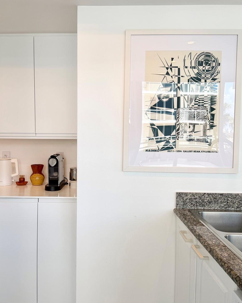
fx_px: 286
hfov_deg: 45.5
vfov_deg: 55.7
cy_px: 150
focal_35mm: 32
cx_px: 96
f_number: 1.78
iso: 80
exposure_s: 1/336
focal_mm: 6.76
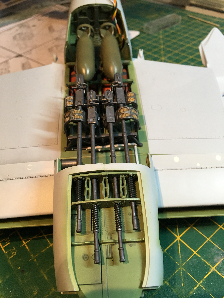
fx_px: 250
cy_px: 149
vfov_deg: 61.7
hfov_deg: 48.2
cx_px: 112
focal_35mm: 29
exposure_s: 1/33
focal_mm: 4.15
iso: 64
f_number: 2.2
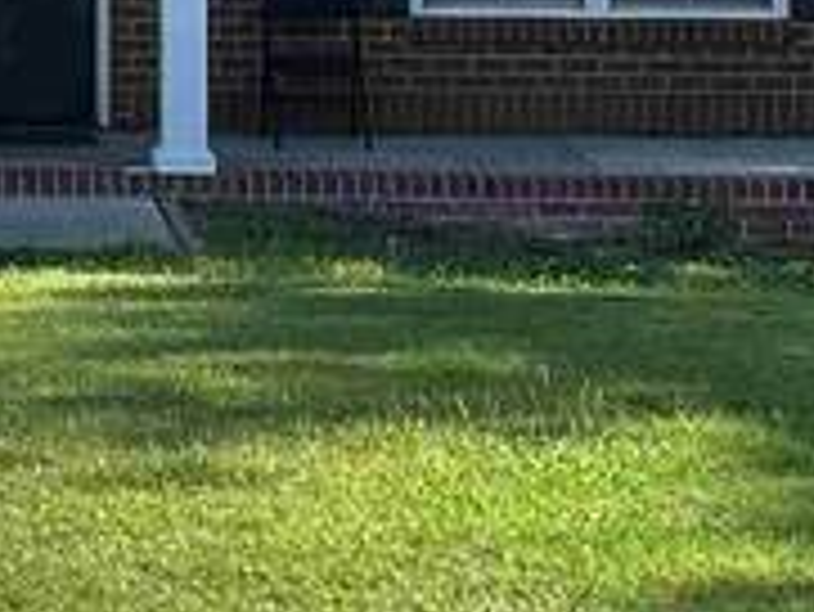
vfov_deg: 7.8
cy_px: -464
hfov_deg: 10.5
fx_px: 4330
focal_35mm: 184
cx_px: -297
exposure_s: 1/1751
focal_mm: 5.7
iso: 50
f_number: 1.5
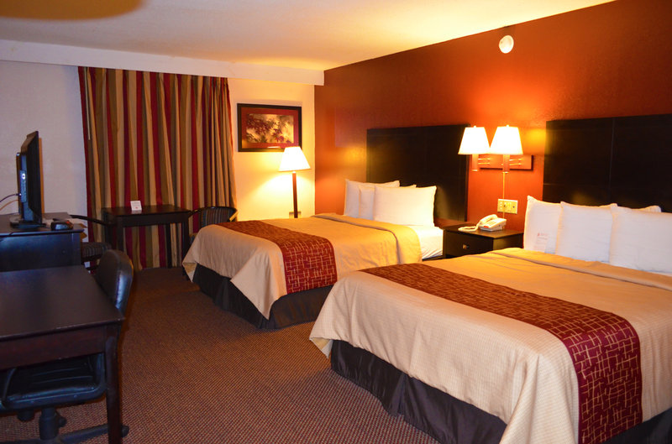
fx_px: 503
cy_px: 222
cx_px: 336
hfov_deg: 67.5
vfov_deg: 47.7
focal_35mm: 27
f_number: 3.5
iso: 2200
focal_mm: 18
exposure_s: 1/60
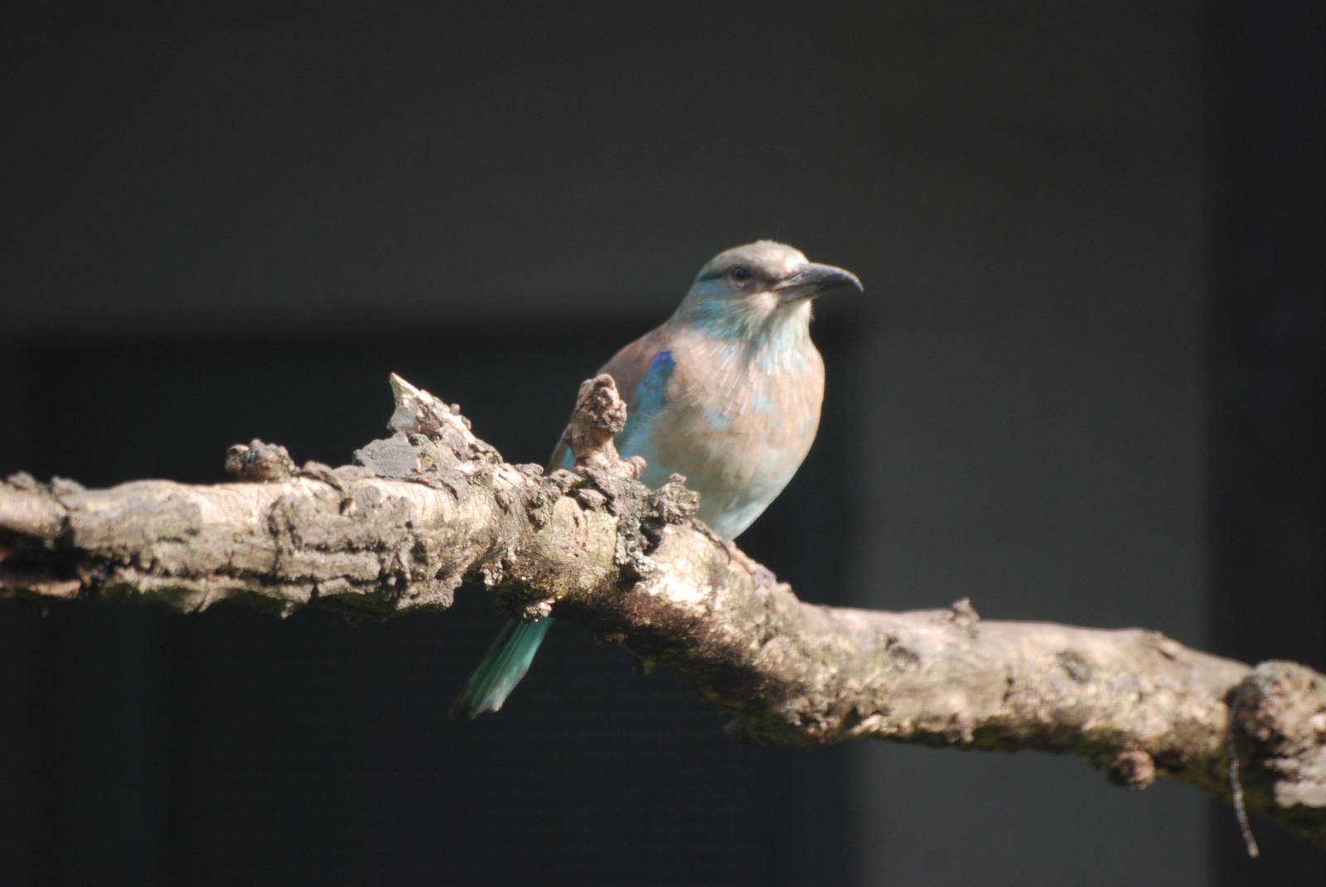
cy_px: 444
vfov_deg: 3.1
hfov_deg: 4.6
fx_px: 16594
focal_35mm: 450
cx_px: 663
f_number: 5.6
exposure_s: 1/250
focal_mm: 300
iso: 400
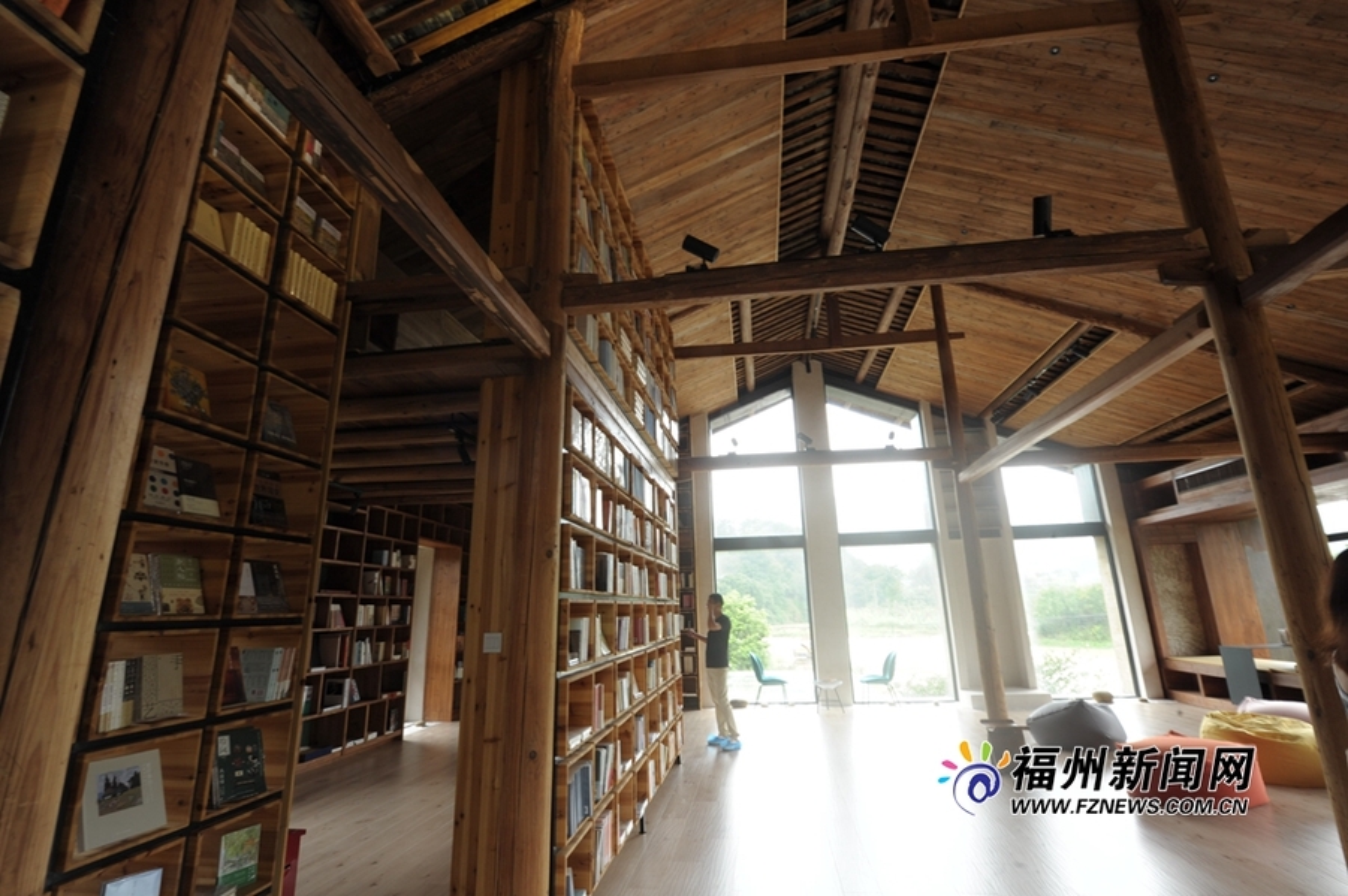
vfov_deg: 73.6
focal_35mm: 16
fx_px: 599
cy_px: 448
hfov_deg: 96.8
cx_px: 674
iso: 400
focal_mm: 16
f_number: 13
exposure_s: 1/6
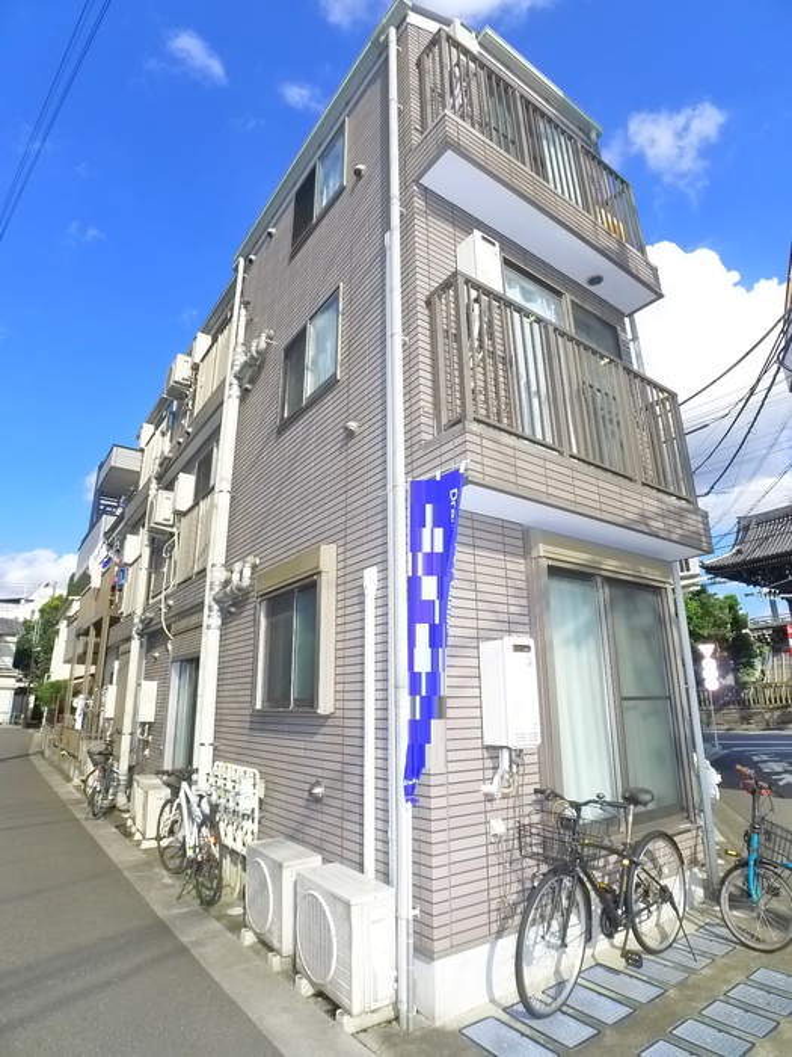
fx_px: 732
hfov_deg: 56.8
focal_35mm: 24
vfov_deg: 71.6
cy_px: 528
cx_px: 396
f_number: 4
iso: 400
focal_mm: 5.1
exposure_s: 1/640
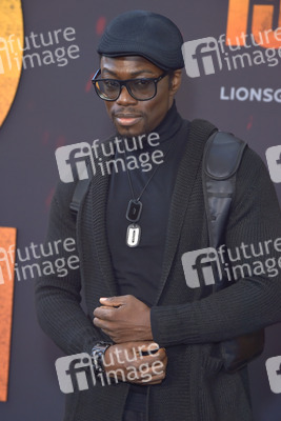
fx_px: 1228
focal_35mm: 105
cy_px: 210
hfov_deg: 13.1
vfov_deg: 19.4
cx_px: 140
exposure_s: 1/250
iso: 640
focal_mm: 105
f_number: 6.3
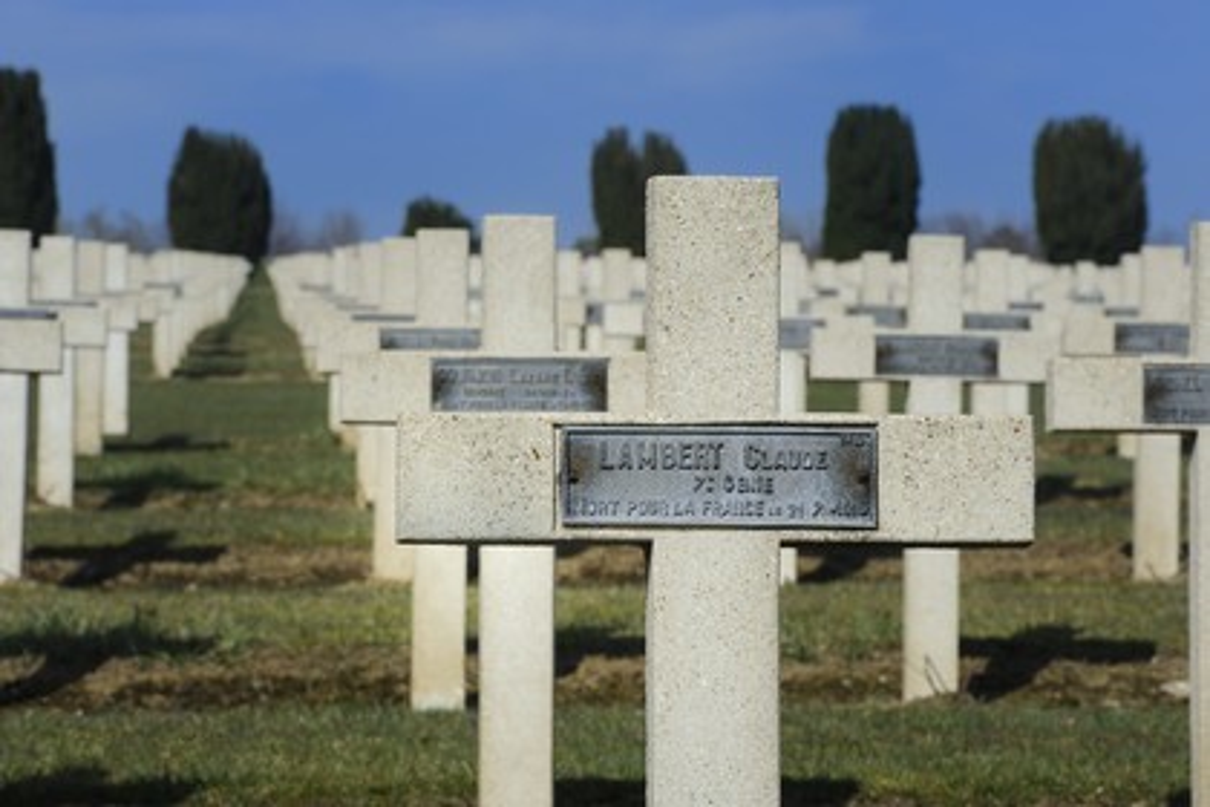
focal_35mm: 160
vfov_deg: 8.6
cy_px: 404
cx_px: 605
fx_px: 5377
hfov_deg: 12.8
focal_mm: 160
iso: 200
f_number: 16
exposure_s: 1/200
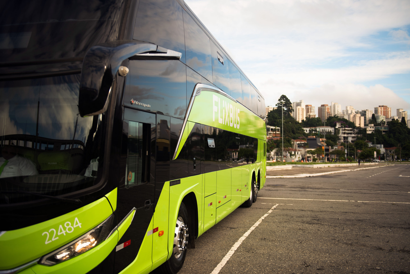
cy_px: 137
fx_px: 399
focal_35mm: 35
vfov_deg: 37.9
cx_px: 205
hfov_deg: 54.4
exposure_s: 1/1000
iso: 100
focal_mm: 35
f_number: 2.8
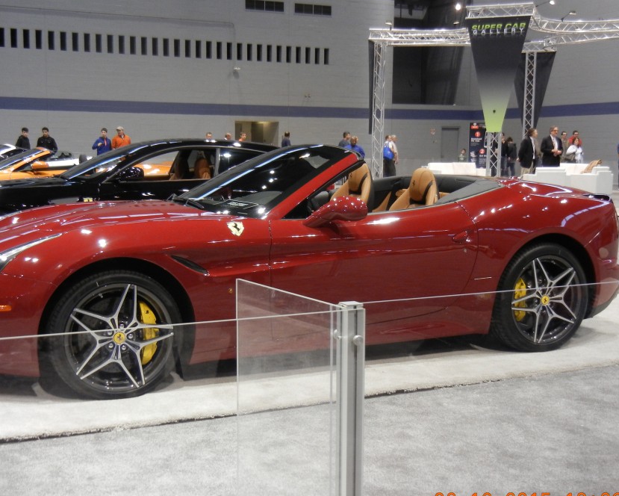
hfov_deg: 39.5
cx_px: 287
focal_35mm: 47
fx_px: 861
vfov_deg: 32.1
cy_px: 275
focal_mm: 7.1
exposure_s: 1/44.8
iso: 400
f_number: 3.7
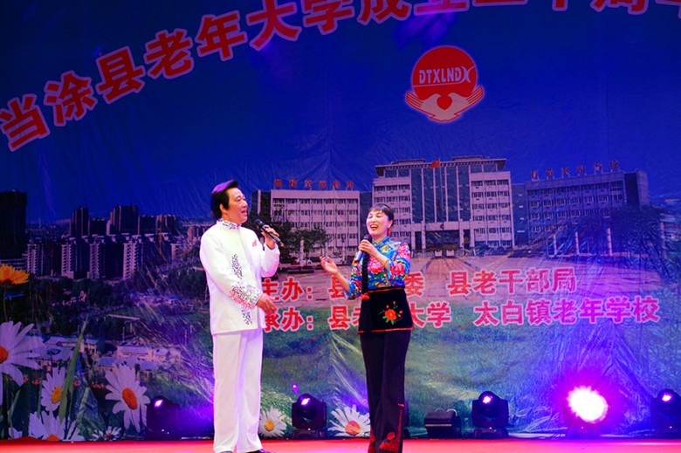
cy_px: 226
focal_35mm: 75
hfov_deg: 27.0
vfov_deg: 18.2
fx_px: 1418
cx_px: 340
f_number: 4
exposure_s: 1/80
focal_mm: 50
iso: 320
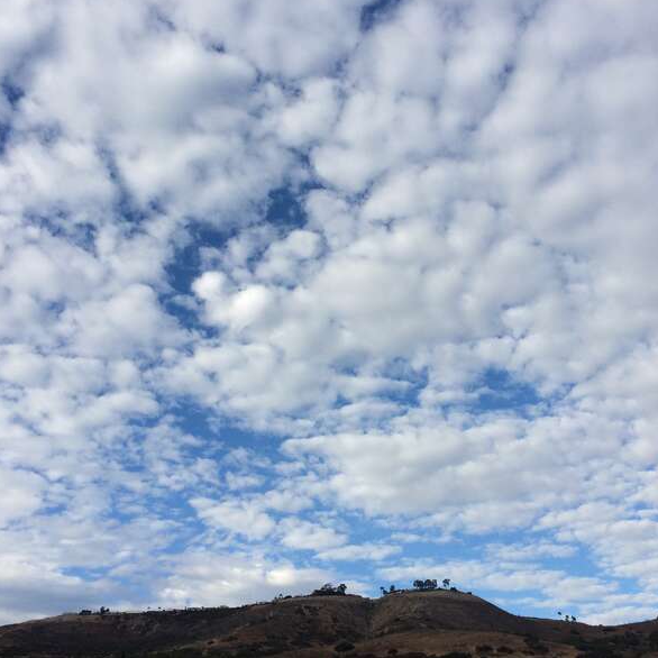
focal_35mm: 35
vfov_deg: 47.2
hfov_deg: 47.2
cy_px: 323
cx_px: 337
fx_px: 753
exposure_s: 1/2160
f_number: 2.2
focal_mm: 4.15
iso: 32
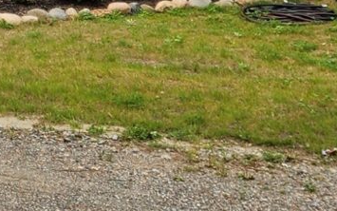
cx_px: -141
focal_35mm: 176
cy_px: -352
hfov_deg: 11.5
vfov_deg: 6.9
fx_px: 1617
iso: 20
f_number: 1.8
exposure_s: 1/645
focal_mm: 5.4
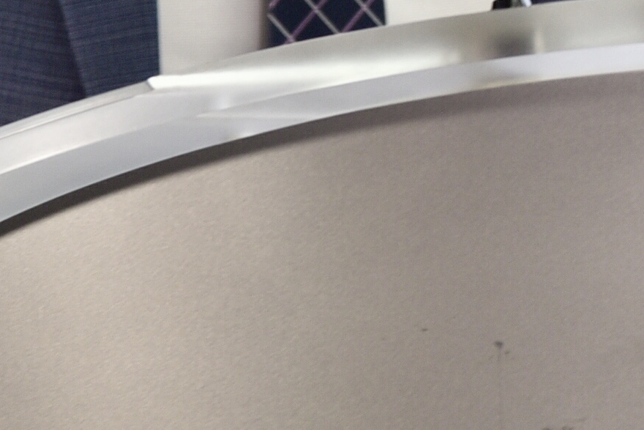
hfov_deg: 3.6
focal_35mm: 564
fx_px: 10090
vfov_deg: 2.4
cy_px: -174
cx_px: 774
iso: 250
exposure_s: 1/13
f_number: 4.5
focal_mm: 110
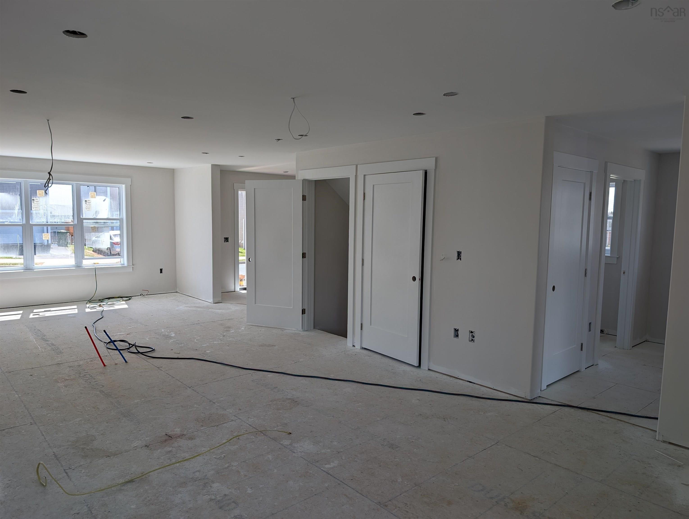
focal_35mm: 24
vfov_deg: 56.9
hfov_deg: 71.5
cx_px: 344
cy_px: 260
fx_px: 478
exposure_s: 1/337
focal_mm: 6.9
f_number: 1.68
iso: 20
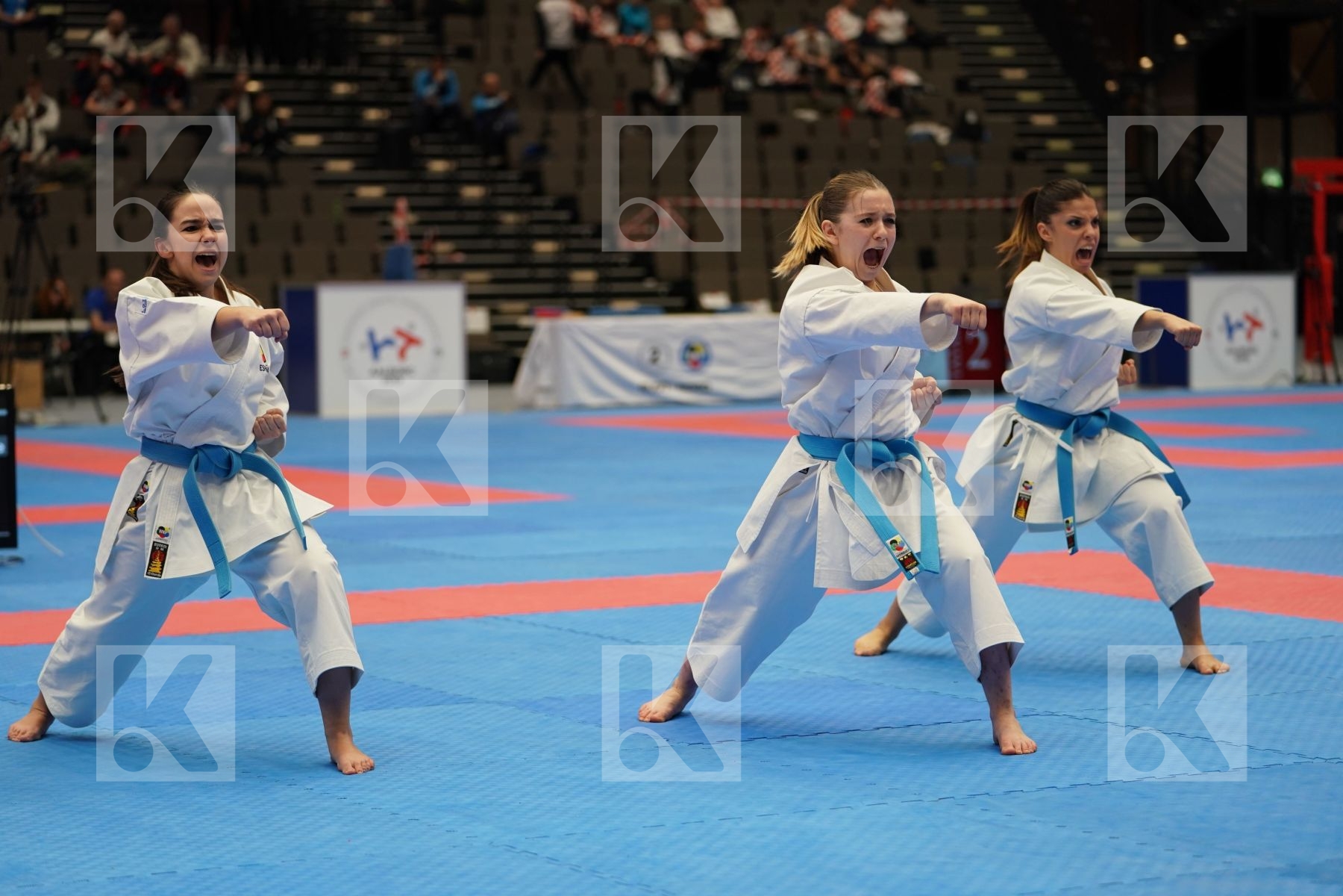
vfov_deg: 14.9
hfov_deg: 22.1
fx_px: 3432
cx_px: 672
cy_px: 448
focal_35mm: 92
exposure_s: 1/500
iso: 1000
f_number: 2.8
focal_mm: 92
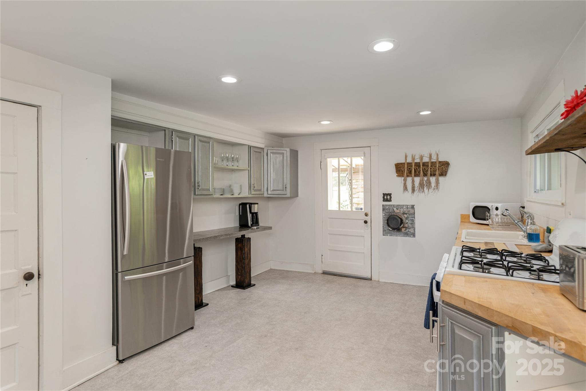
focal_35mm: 19
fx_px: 309
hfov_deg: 86.9
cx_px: 293
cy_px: 196
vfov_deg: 64.6
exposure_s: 1/40
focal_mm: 19
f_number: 7.1
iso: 320
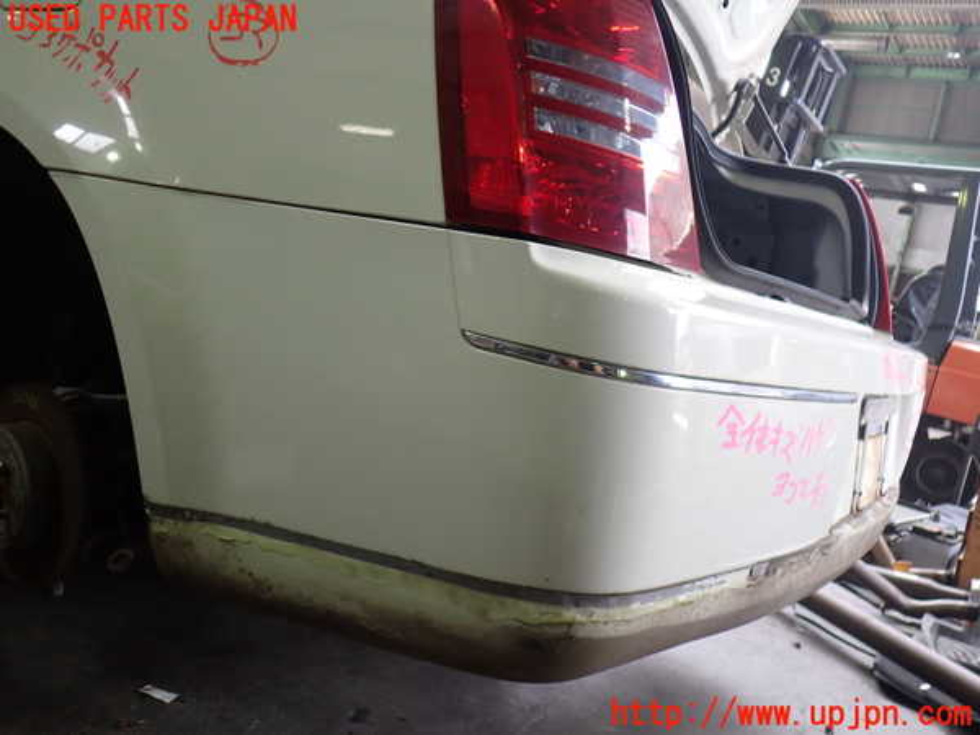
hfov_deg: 60.0
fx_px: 849
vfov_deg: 46.8
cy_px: 368
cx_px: 490
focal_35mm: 30
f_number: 2.3
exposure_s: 1/60
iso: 200
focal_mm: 5.4
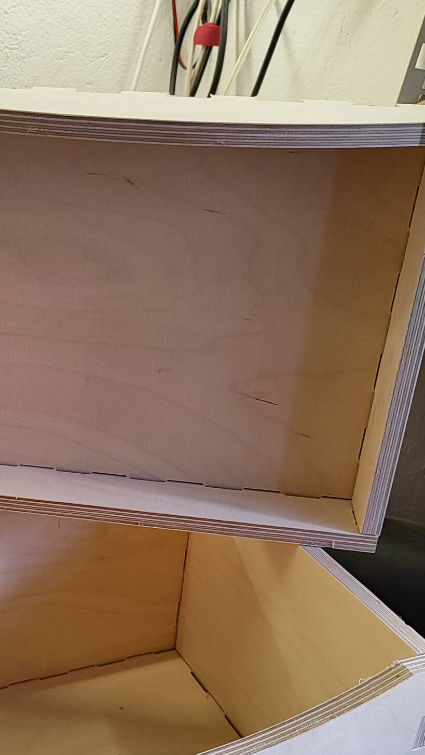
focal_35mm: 46
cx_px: 8
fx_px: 921
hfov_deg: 24.9
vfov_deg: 44.4
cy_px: 435
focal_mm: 5.89
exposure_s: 1/100
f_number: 1.89
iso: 305
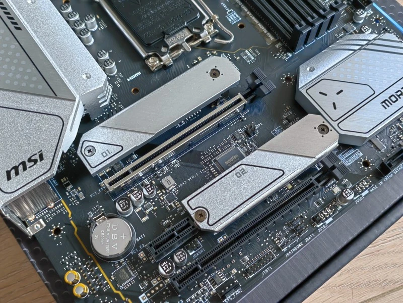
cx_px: 202
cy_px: 152
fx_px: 477
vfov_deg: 35.1
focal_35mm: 41
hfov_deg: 45.8
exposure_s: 1/33.3
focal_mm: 5.54
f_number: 1.8
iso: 160
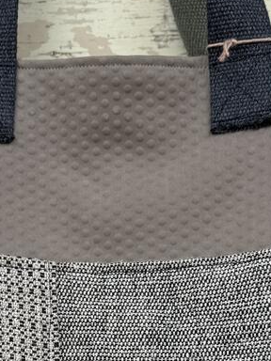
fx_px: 783
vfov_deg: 24.0
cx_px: 135
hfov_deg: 19.6
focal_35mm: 75
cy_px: 416
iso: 80
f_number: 1.78
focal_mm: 6.76
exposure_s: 1/1211
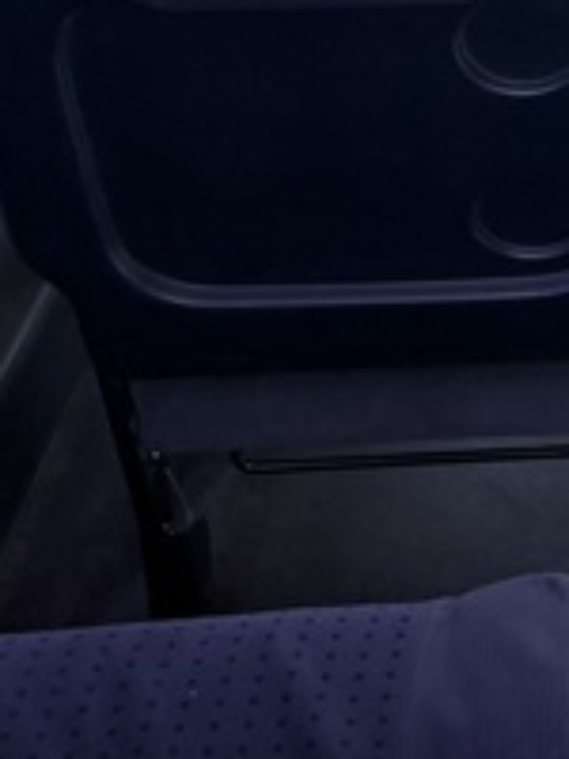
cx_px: 725
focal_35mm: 78
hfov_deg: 17.8
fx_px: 1709
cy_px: -254
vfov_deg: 22.2
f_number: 1.6
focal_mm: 5.96
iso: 125
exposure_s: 1/232
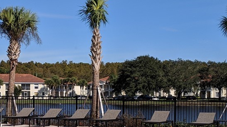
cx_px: 53
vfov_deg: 14.5
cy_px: 105
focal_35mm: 83
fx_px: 500
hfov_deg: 25.3
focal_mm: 4.67
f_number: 2
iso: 51
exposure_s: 1/3584
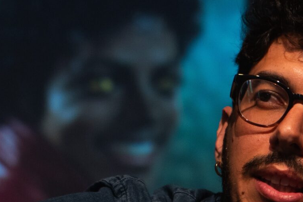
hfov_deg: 5.8
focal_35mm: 354
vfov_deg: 3.9
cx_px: 190
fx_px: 2979
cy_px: 218
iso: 1000
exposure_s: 1/100
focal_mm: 70
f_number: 3.2
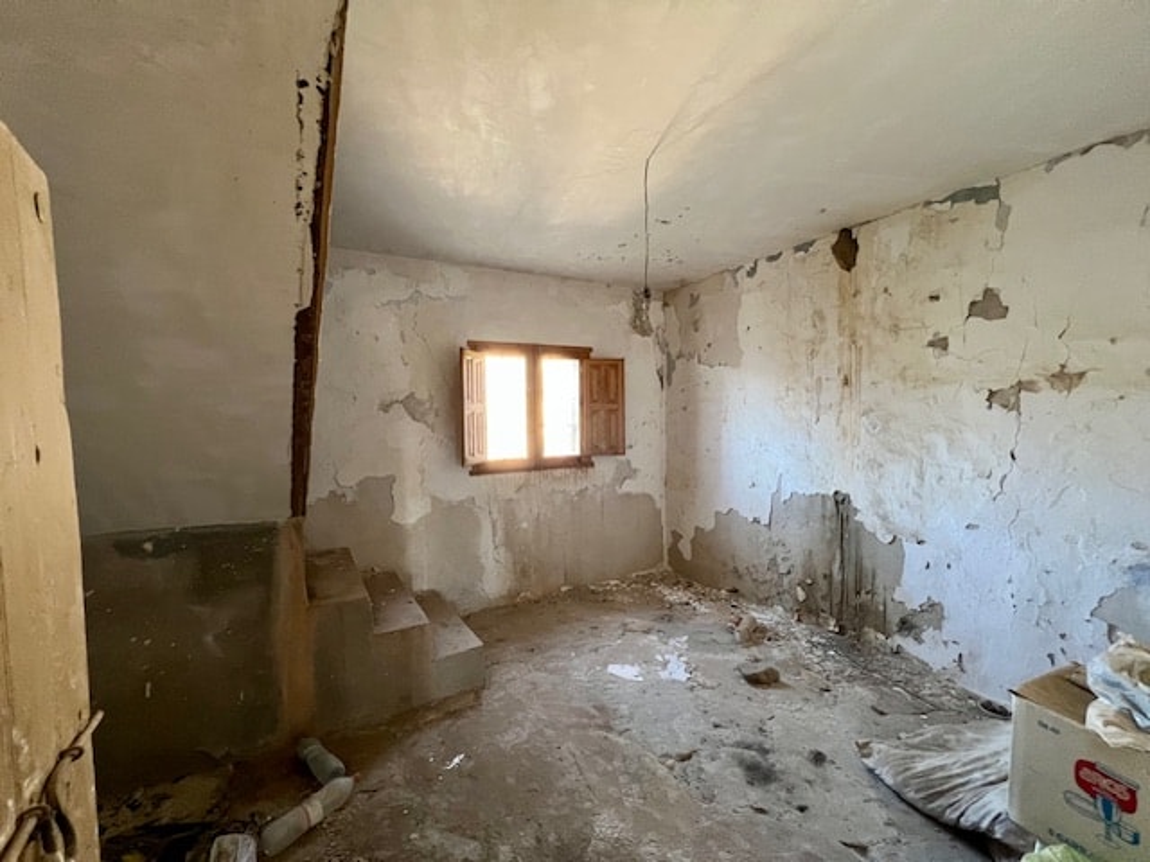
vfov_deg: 89.9
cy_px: 431
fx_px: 432
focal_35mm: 13
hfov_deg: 106.2
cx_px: 575
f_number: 1.8
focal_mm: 1.57
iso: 250
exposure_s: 1/60
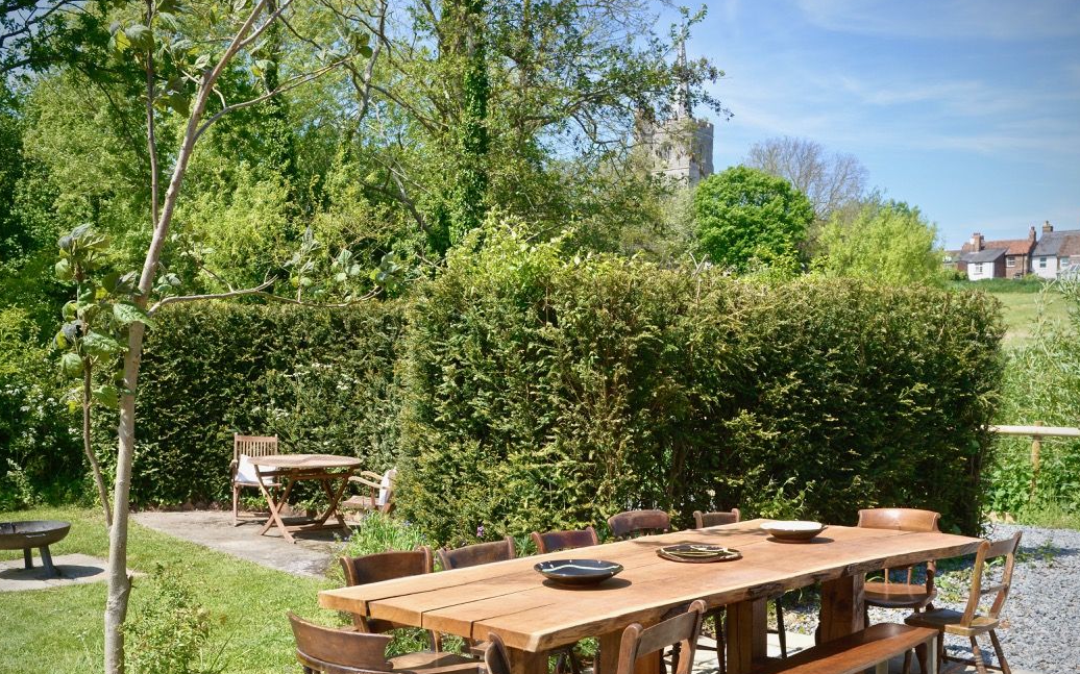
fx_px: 1089
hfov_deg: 52.8
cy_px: 408
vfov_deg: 34.3
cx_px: 542
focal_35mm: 37
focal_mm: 31
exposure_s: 1/320
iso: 320
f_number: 8
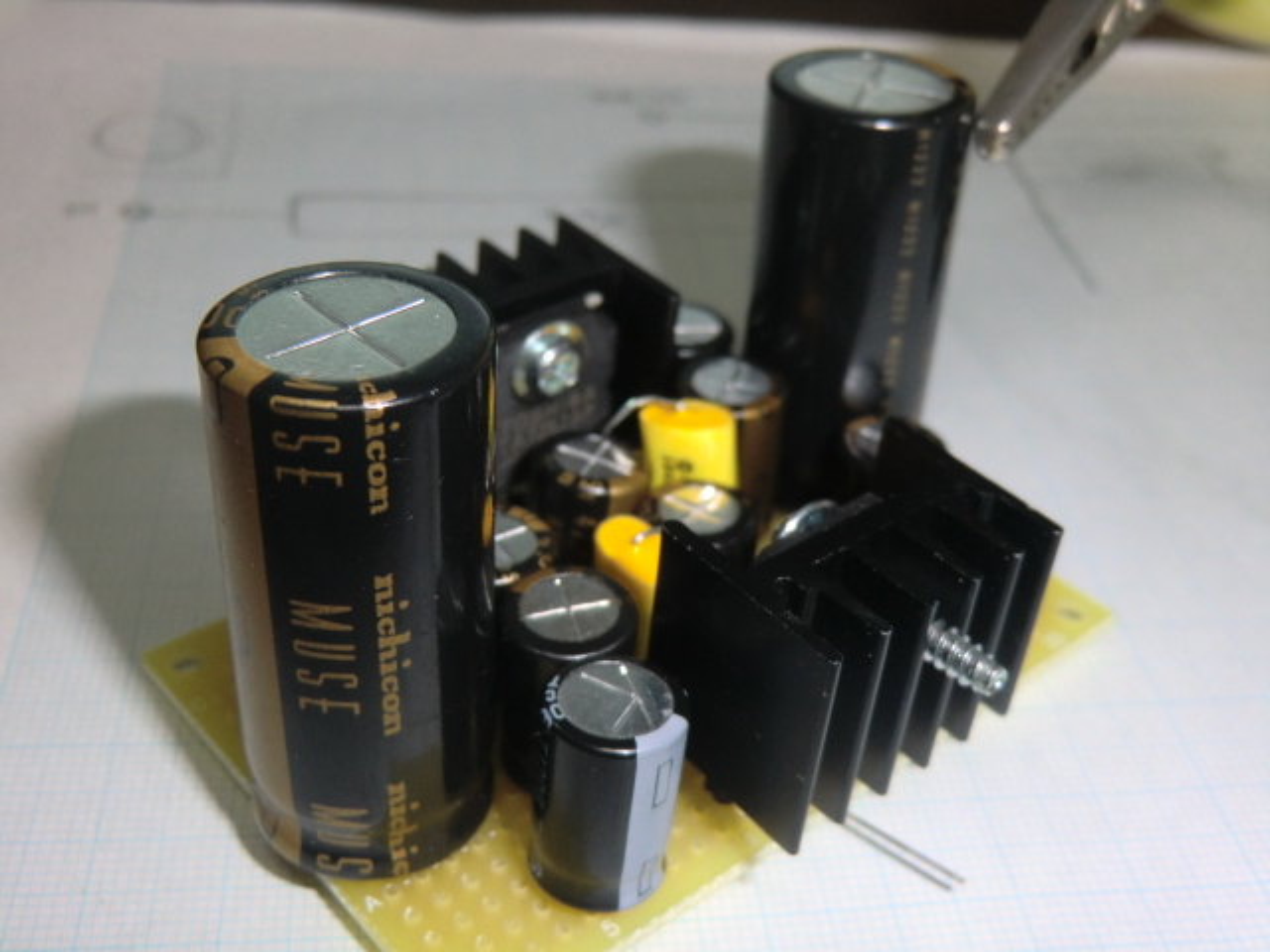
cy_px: 476
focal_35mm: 40
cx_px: 635
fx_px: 1468
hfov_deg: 46.8
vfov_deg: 36.0
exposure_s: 1/25
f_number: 3.8
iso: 250
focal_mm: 7.1
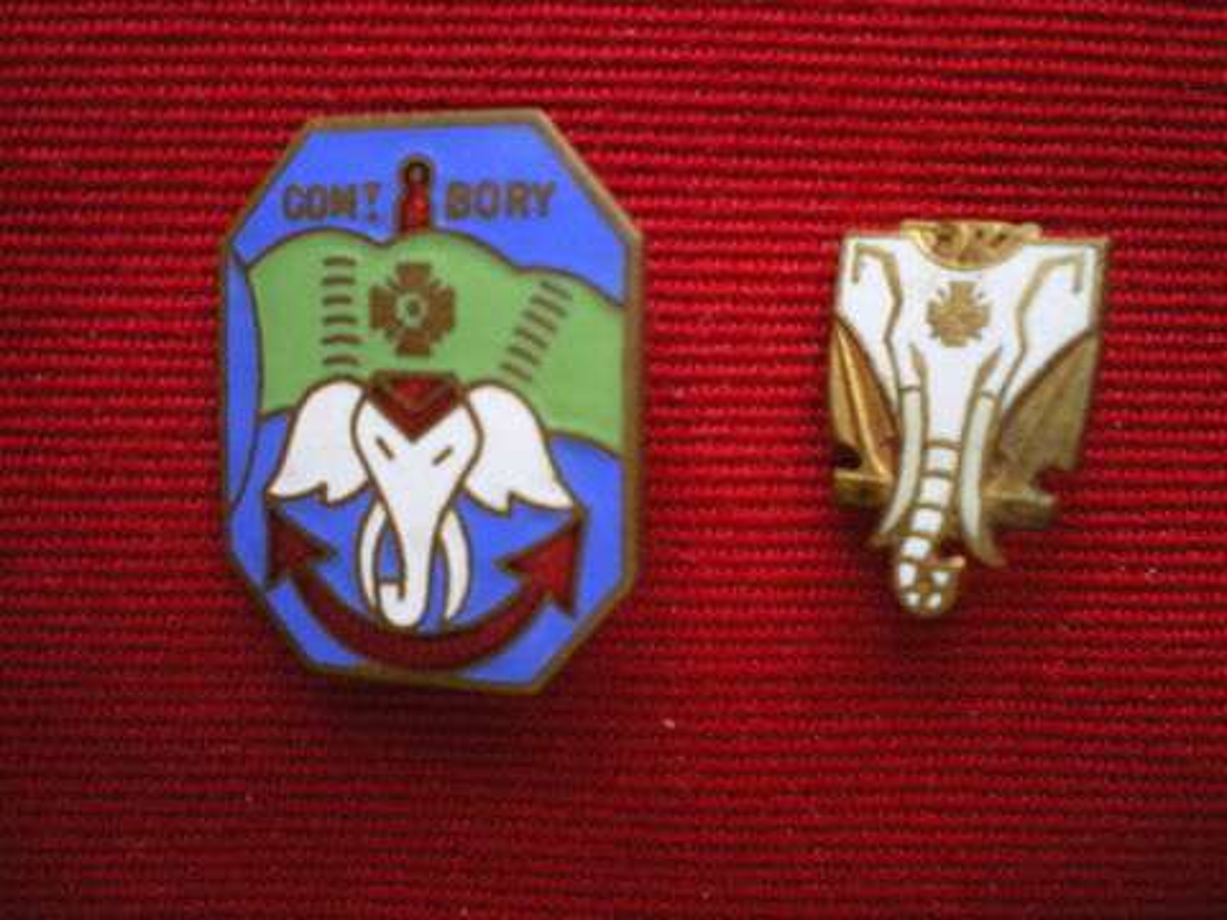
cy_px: 460
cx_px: 614
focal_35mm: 38
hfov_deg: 49.0
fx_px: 1347
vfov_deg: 37.7
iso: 400
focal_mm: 6.3
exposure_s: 1/50
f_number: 3.1
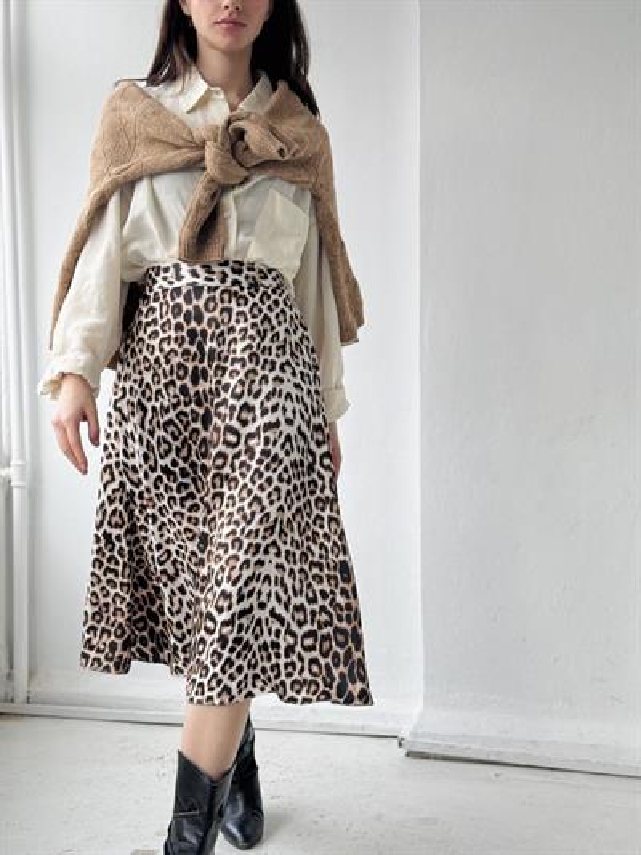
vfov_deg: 39.6
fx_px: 1185
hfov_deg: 30.3
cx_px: 320
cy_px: 428
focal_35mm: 48
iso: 64
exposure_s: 1/168
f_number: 1.78
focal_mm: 6.76
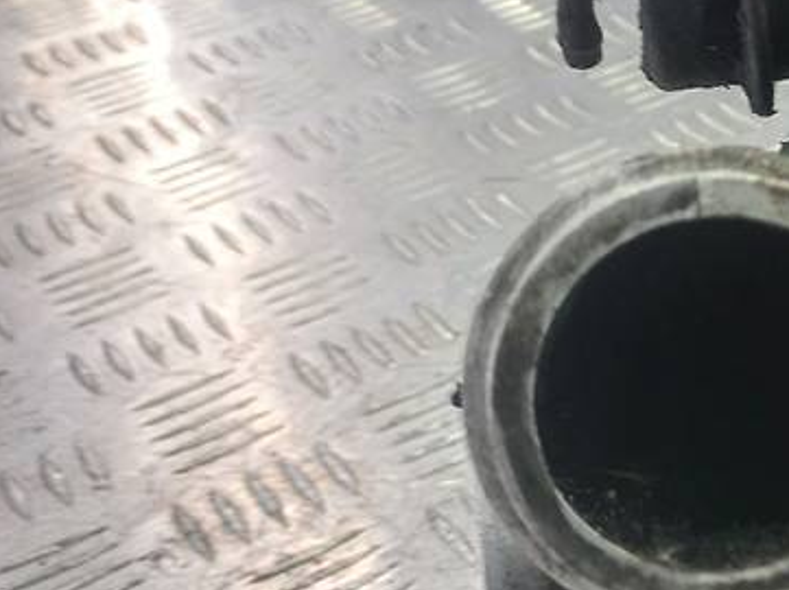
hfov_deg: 23.4
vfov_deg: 20.7
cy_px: 323
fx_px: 1617
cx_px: 1097
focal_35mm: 71
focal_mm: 4.6
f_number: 1.8
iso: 160
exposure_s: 1/50
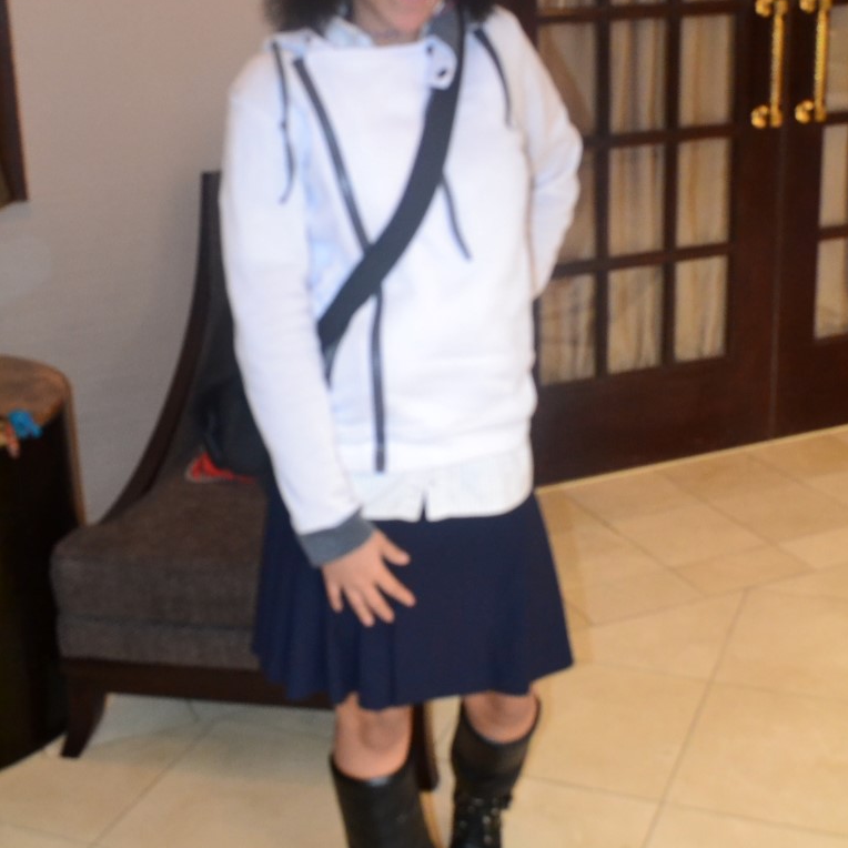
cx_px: 424
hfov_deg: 34.0
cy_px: 324
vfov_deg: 33.9
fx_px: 1386
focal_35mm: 50
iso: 3200
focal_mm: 26
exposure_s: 1/60
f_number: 7.1
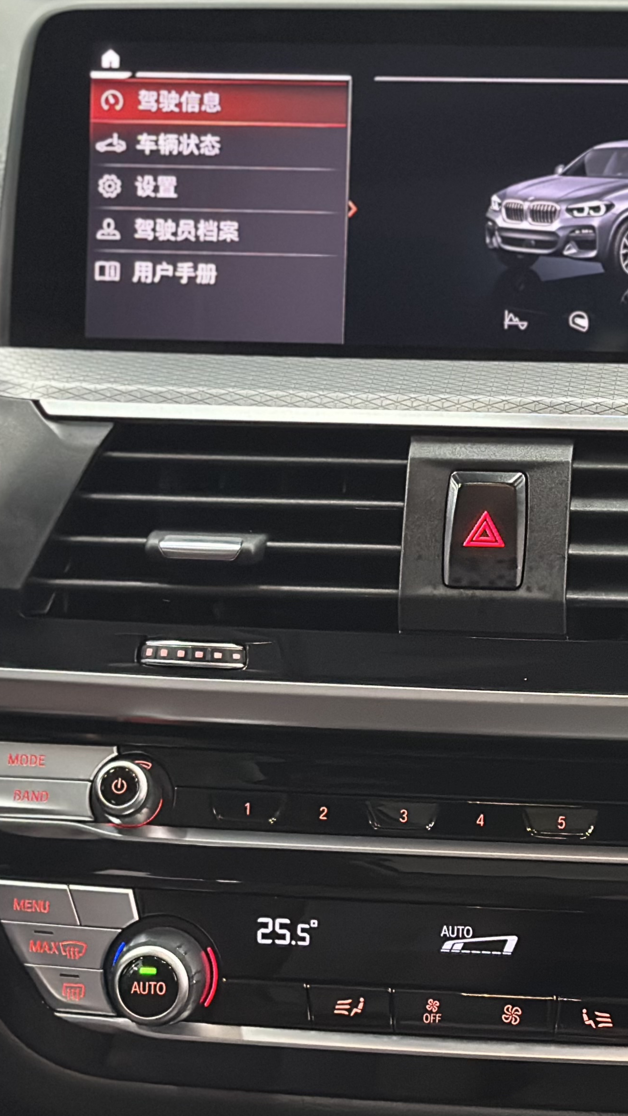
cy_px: 543
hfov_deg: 13.4
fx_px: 2664
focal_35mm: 90
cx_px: 452
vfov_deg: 23.7
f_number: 1.78
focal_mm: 6.86
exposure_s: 1/35
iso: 640
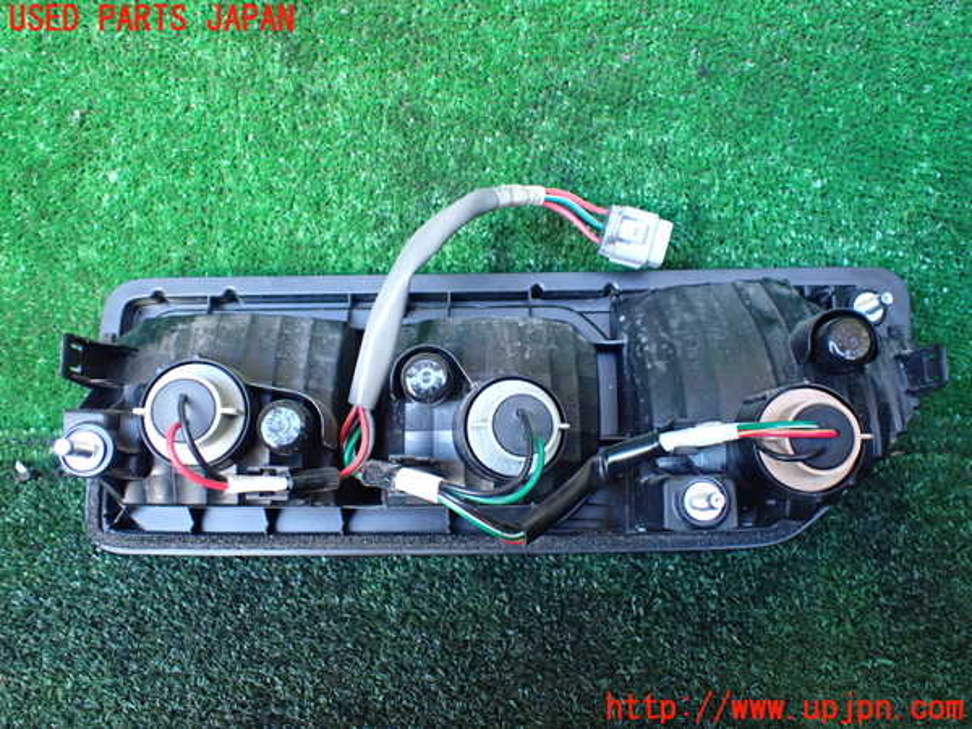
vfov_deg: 46.8
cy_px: 364
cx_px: 486
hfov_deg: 60.0
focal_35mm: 30
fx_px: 842
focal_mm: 5.4
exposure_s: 1/80
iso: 800
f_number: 2.3
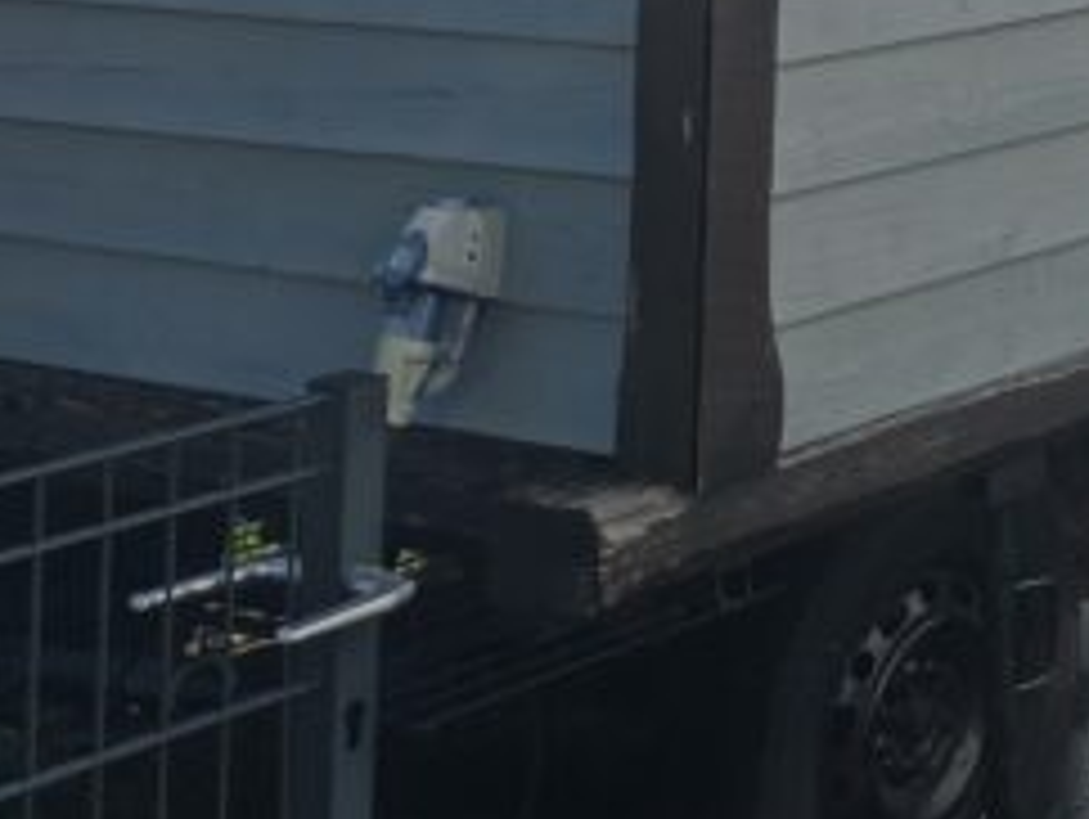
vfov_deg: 17.3
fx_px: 2393
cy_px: -441
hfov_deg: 20.9
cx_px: 1724
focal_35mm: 76
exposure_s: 1/1445
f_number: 1.7
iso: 12
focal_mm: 6.3
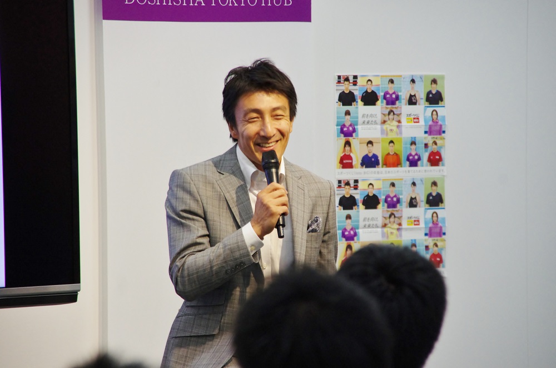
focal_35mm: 202
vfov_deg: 6.8
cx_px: 278
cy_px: 184
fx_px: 3121
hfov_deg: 10.2
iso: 1600
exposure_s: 1/200
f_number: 5.6
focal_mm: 135
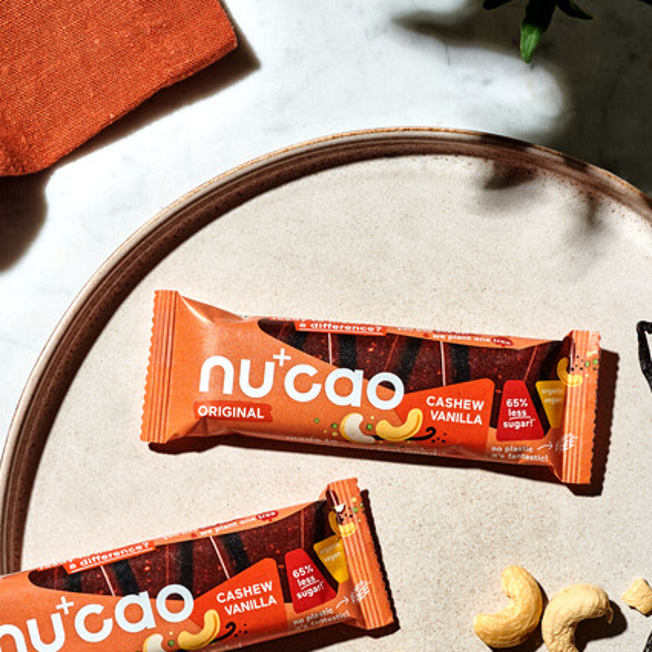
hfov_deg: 12.1
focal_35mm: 144
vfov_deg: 12.1
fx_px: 3069
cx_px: 345
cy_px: 532
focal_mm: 60
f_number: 11
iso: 100
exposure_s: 1/100
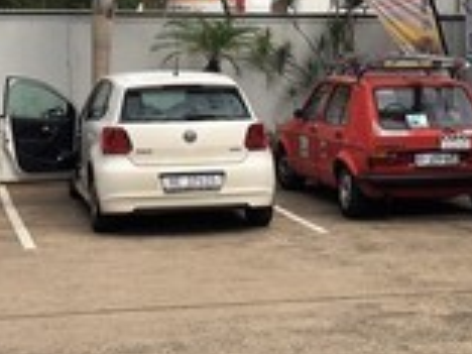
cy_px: 38
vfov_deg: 15.7
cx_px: 269
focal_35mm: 93
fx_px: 1268
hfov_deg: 21.1
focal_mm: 4.15
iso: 32
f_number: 2.2
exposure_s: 1/2825
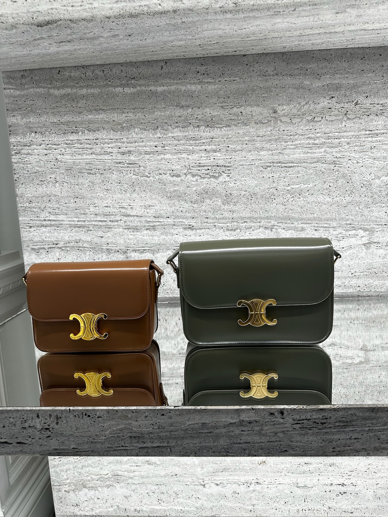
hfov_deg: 56.8
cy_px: 258
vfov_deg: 71.6
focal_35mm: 24
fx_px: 359
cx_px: 194
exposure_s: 1/100
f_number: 1.78
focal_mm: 6.86
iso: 160
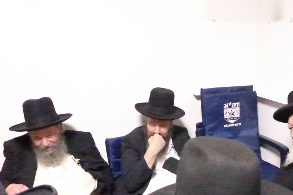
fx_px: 301
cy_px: 121
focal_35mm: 37
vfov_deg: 35.8
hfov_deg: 50.7
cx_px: 200
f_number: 1.4
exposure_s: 1/30
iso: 6400
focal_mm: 4.7
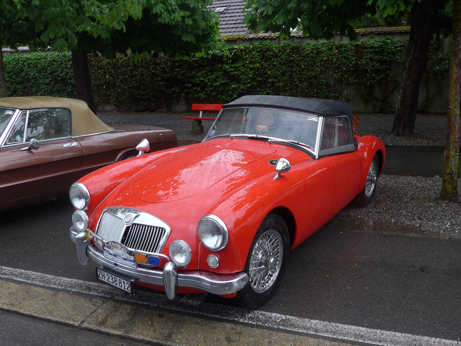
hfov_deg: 58.4
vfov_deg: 45.4
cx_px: 230
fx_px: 413
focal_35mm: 31
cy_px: 173
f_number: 2.8
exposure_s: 1/125
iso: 80
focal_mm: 6.5
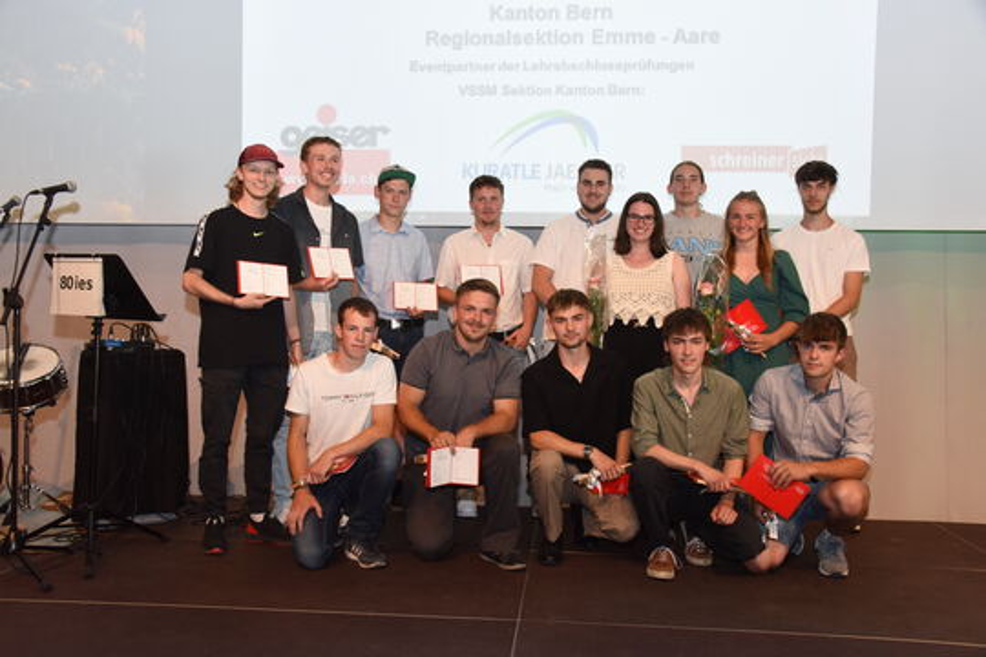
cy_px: 328
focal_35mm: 36
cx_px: 493
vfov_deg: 36.9
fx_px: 986
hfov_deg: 53.1
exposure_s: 1/60
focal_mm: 36
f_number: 9
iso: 2000
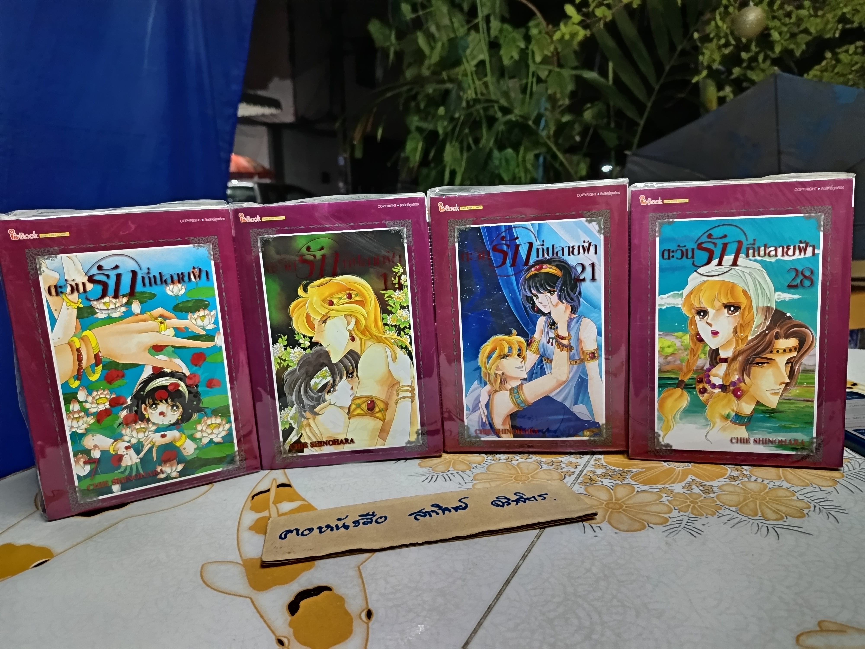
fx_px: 600
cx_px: 432
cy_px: 324
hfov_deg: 71.6
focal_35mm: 24
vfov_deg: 56.8
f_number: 1.7
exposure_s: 1/25
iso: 1391
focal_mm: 5.31
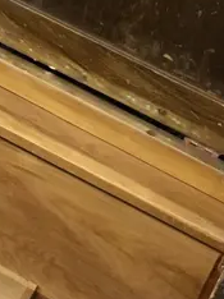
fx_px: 1098
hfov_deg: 11.5
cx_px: -35
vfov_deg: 15.4
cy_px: 64
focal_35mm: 127
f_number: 2.2
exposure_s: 1/33
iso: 160
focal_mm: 4.15
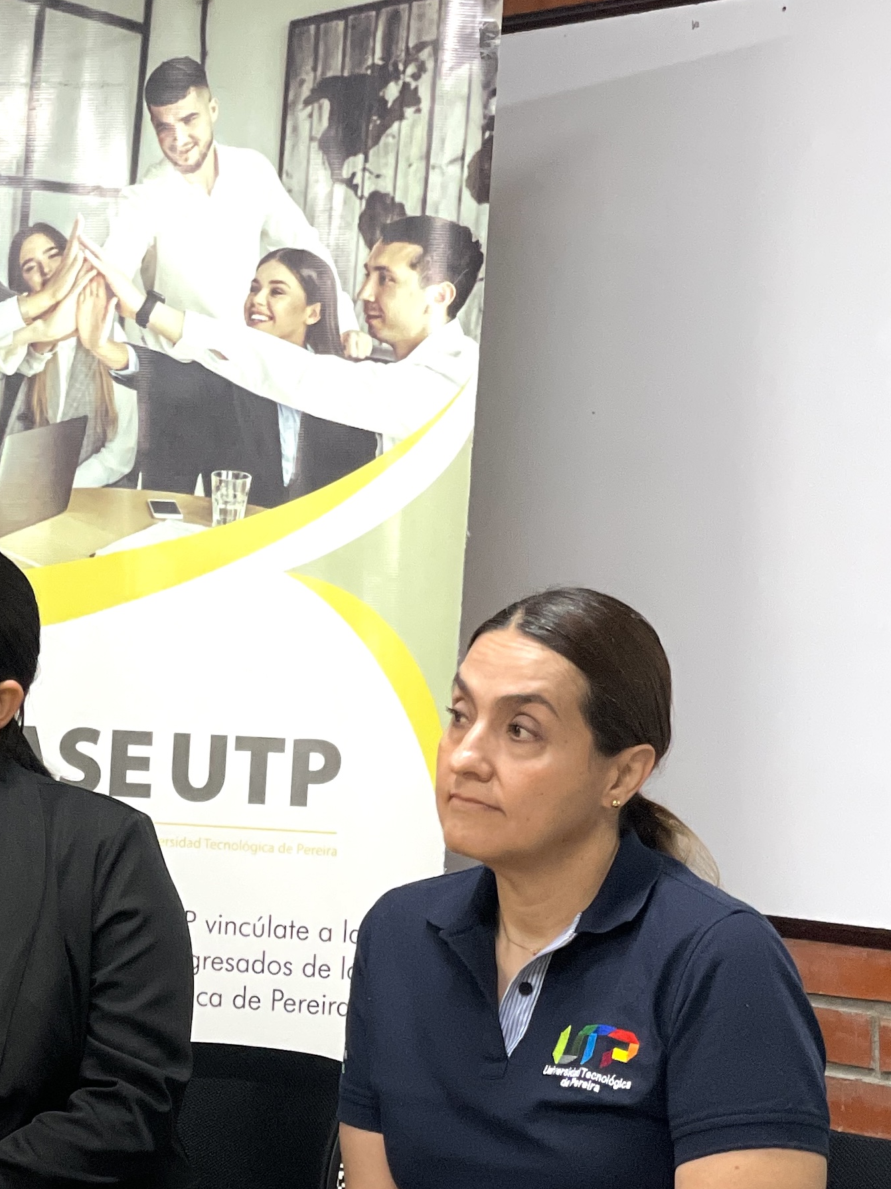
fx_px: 3192
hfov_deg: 15.7
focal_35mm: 93
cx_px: 115
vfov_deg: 21.1
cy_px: 679
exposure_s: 1/60
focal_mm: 6
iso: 160
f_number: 2
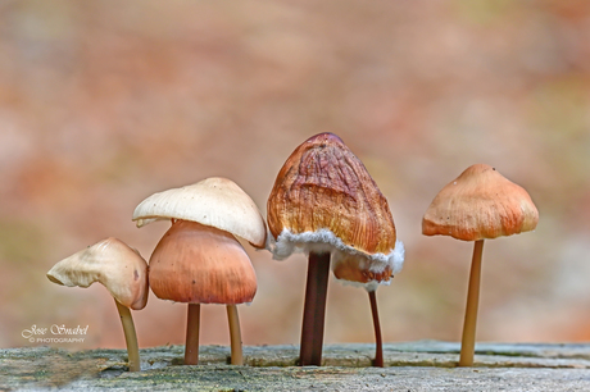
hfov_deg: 19.5
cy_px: 196
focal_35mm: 105
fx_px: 1720
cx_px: 295
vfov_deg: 13.0
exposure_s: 1/125
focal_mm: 105
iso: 400
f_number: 7.1
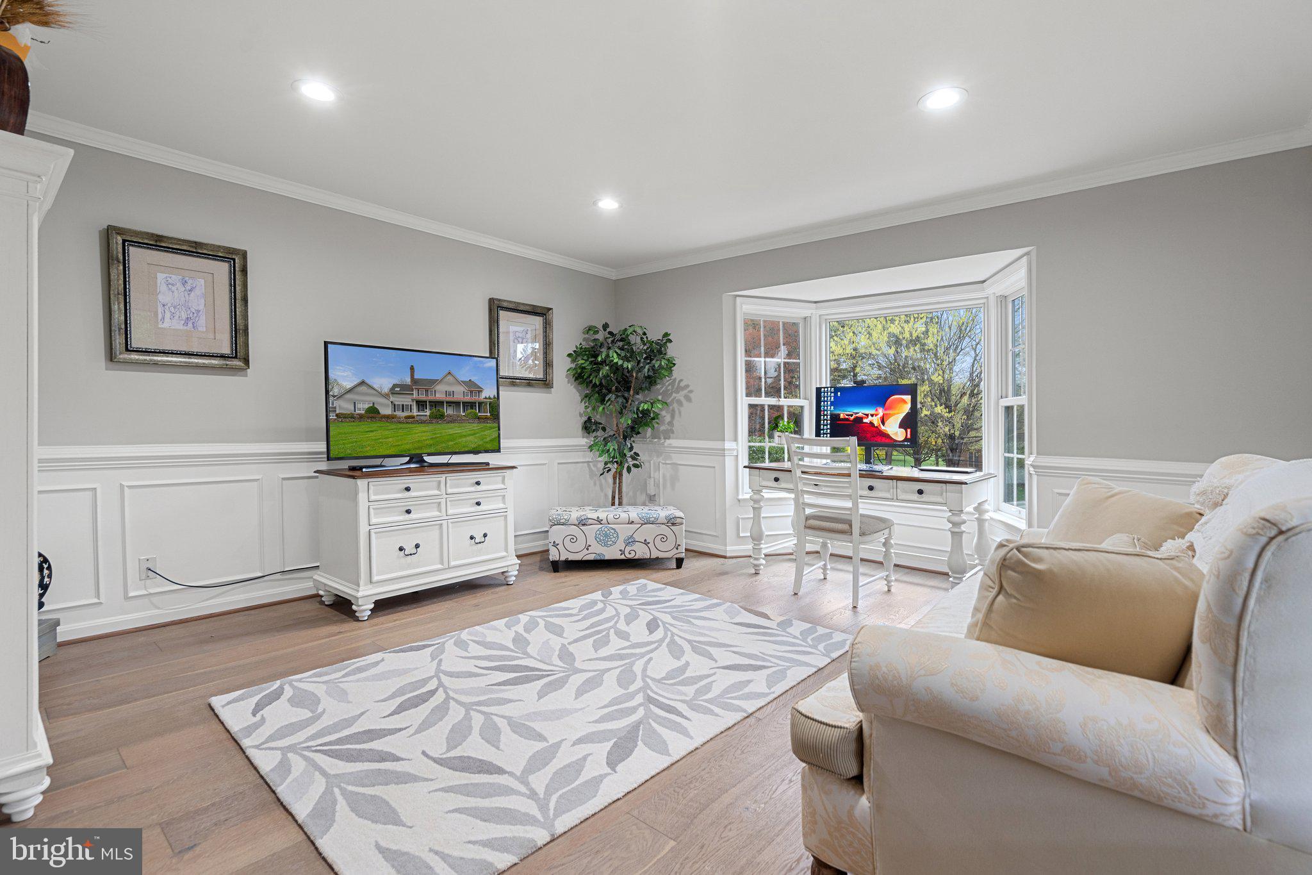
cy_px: 438
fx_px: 583
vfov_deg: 73.7
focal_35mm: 16
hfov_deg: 96.7
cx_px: 656
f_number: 8
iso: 500
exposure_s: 1/5
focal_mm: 16
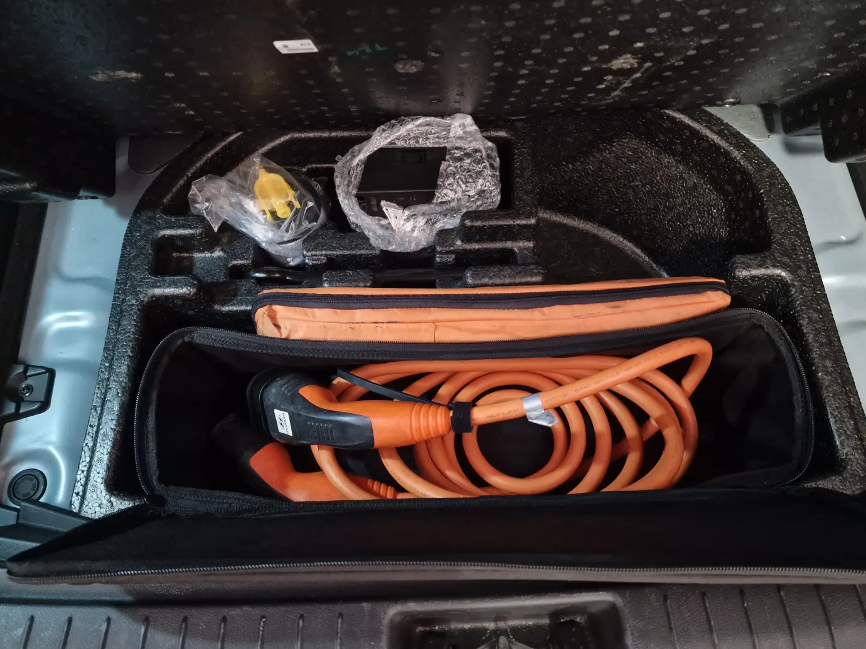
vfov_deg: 56.8
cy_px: 324
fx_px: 600
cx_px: 442
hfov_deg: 71.6
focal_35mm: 24
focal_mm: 6.4
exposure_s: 1/25
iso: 1250
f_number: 1.8
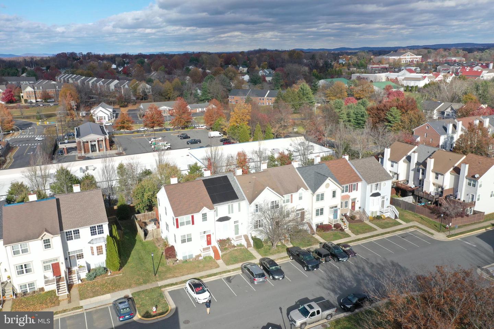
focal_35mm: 28
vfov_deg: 46.4
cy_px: 164
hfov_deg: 65.5
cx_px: 247
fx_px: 384
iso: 100
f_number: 5.6
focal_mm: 10.26
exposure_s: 1/400
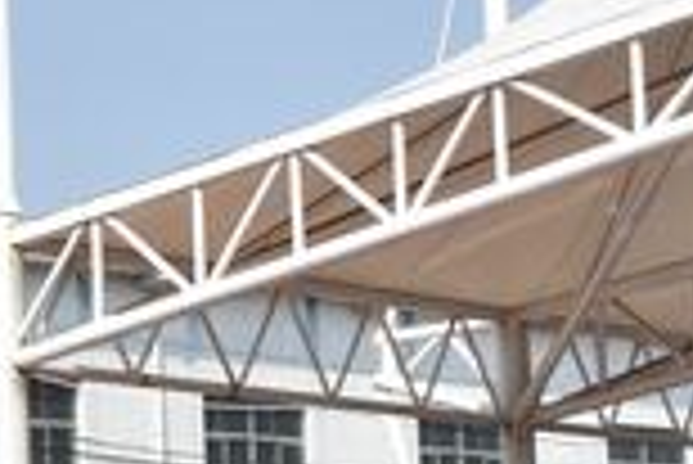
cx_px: -414
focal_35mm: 146
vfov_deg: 9.3
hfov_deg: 13.1
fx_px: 2813
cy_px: 613
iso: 100
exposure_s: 1/400
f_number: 7.1
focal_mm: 20
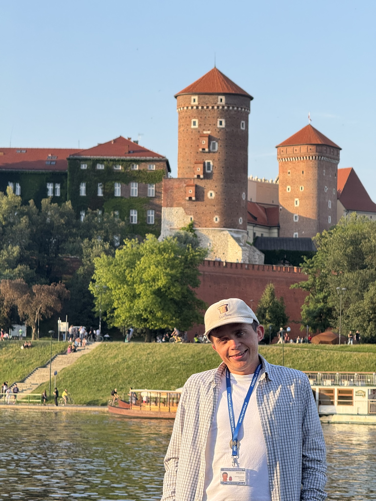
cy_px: 250
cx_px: 188
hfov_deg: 12.3
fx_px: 1738
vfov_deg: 16.4
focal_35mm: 120
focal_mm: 15.66
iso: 50
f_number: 2.8
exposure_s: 1/486
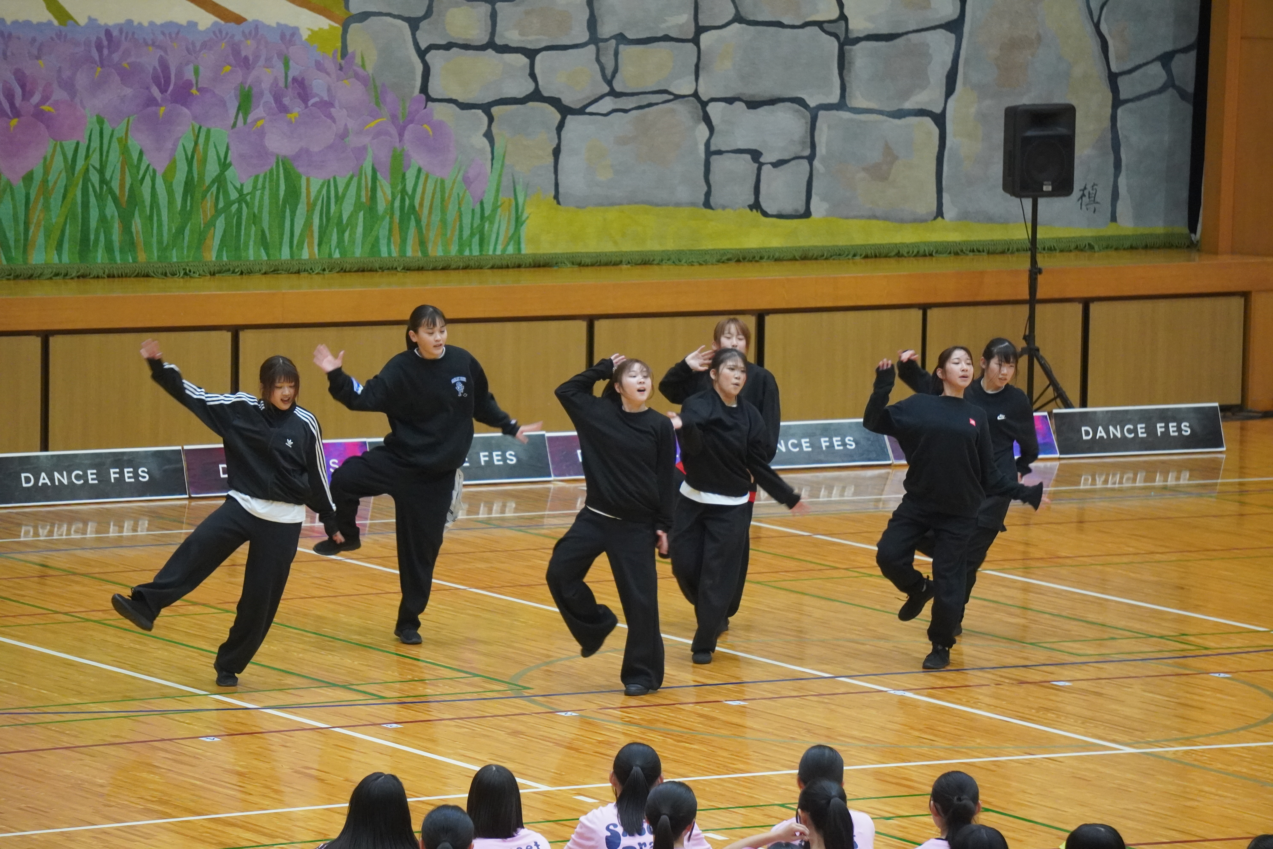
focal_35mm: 195
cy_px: 424
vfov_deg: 7.0
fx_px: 6895
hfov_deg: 10.5
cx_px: 636
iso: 4000
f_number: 5.6
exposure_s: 1/200
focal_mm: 130
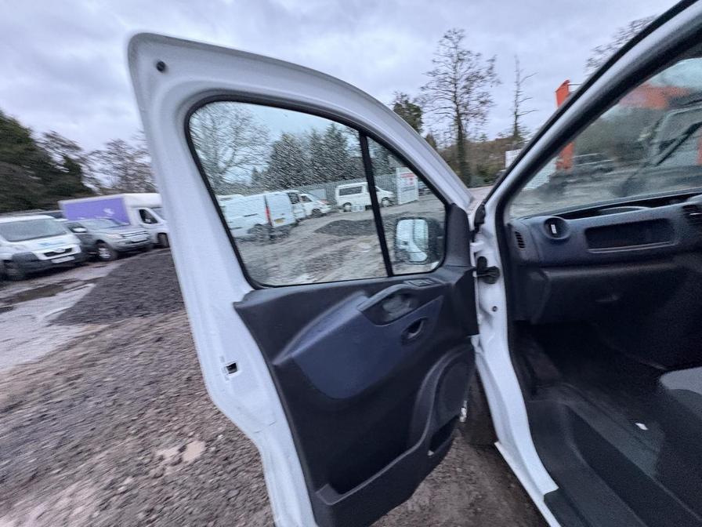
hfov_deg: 102.1
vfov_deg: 85.7
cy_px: 264
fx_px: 284
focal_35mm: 14
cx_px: 351
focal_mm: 2.22
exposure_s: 1/46
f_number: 2.2
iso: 1000
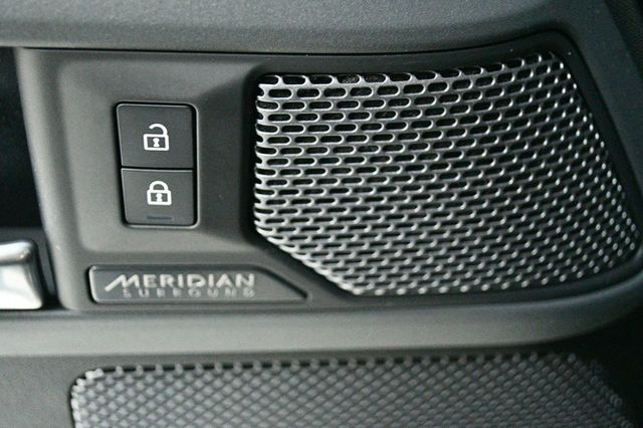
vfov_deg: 28.0
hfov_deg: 41.1
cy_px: 214
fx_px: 857
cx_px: 322
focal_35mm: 48
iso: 12800
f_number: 4.8
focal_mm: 32
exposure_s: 1/50
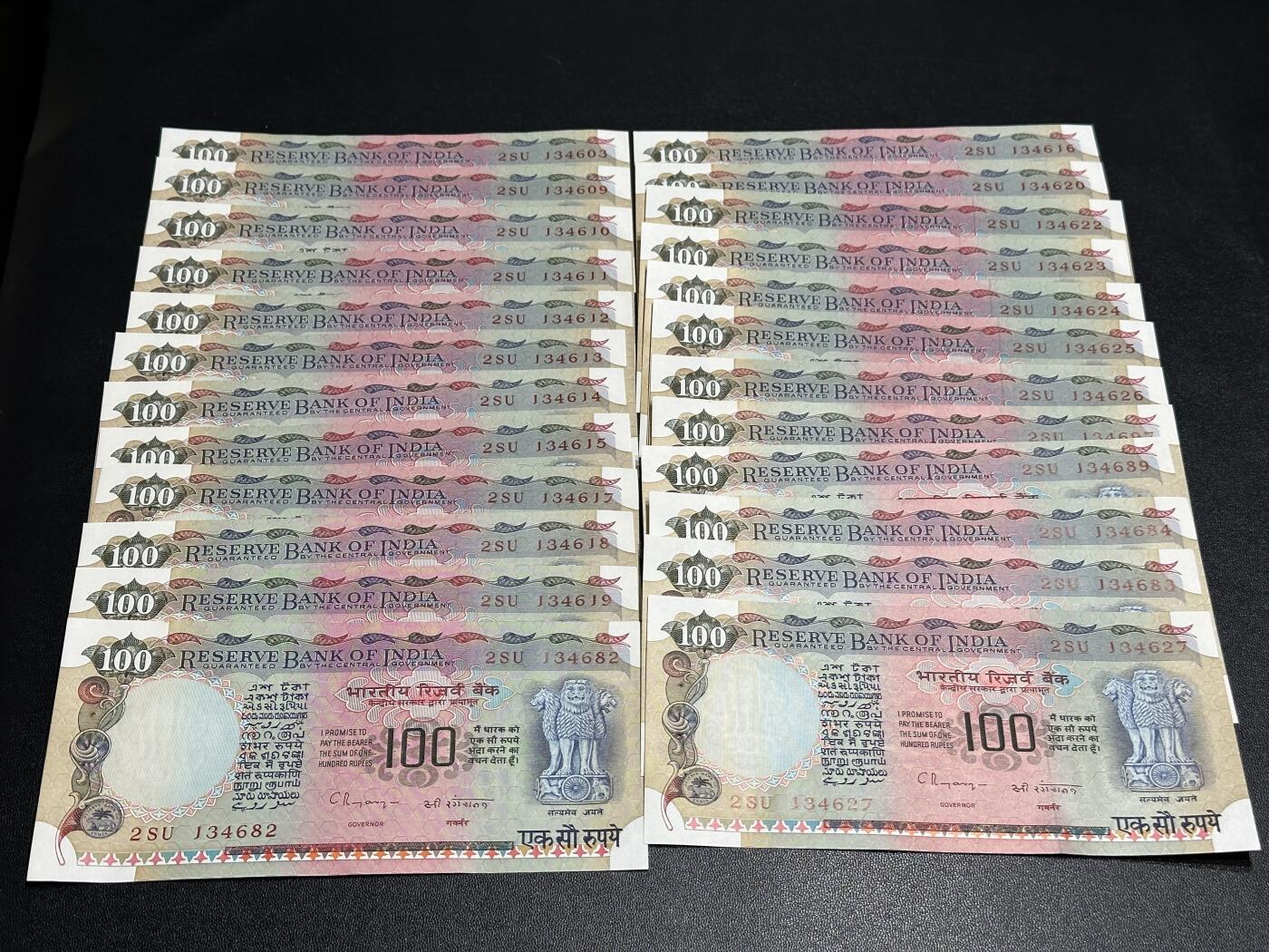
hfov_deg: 39.7
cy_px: 476
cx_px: 634
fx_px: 1760
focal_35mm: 48
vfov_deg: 30.3
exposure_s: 1/50
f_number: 1.78
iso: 64
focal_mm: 6.86
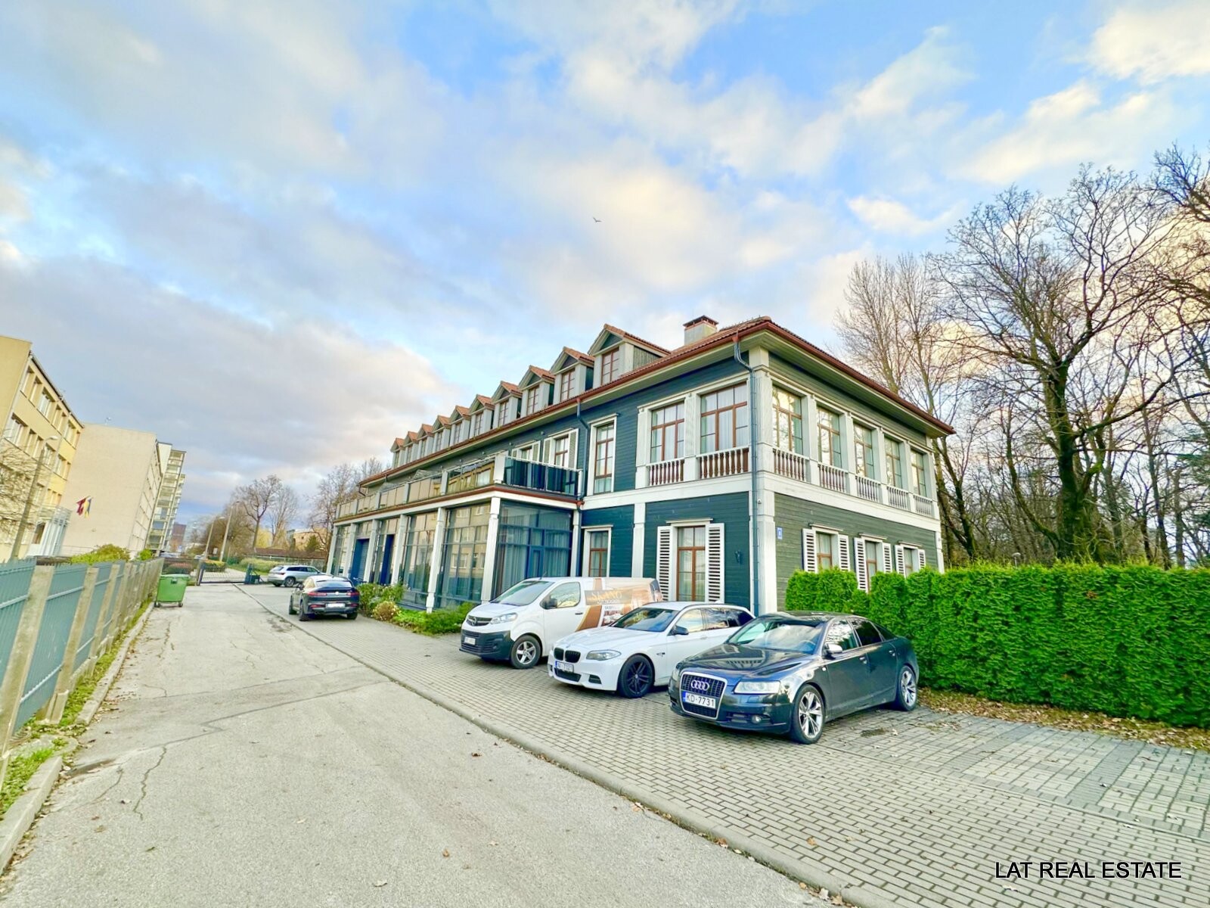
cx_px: 605
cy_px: 454
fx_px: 489
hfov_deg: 102.1
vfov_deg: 85.7
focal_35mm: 14
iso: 40
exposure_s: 1/151
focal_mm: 2.22
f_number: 2.2
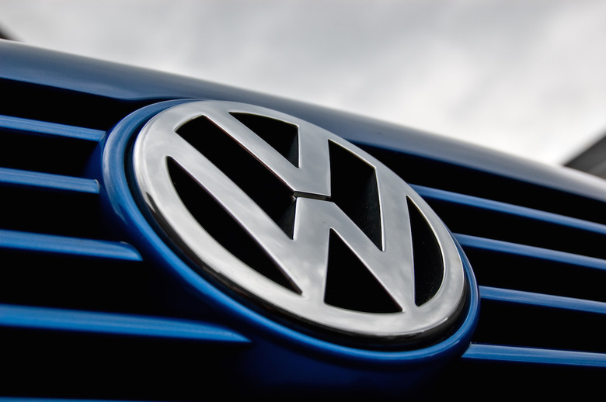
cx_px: 303
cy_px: 201
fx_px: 1160
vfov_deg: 19.7
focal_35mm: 69
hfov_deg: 29.3
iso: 200
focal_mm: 46
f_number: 8
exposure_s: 1/250
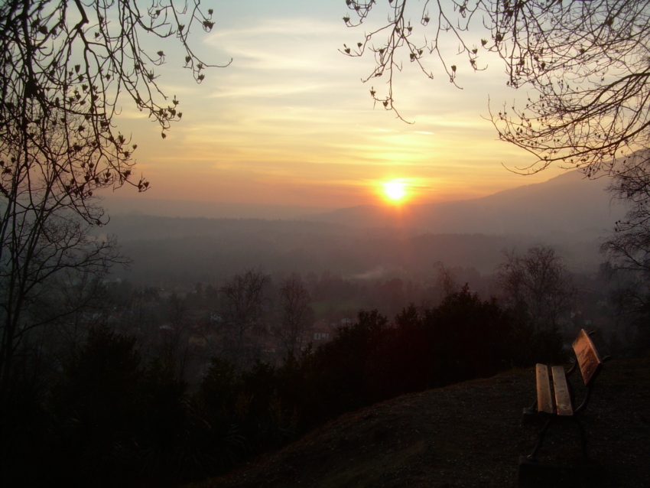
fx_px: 714
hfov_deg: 49.0
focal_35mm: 38
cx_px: 325
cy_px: 244
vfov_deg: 37.7
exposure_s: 1/162
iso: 50
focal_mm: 6.3
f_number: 4.6
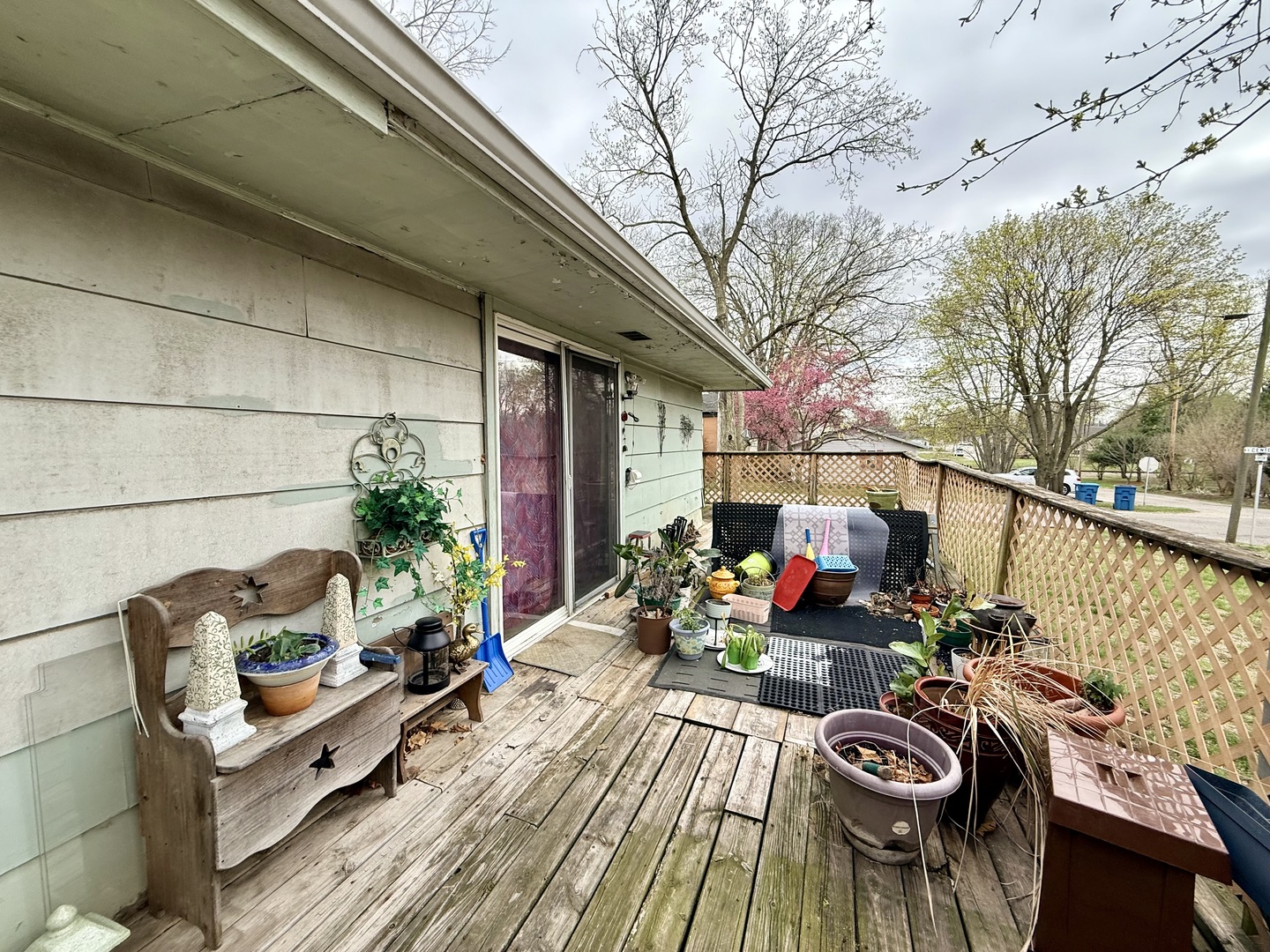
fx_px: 514
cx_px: 635
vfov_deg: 85.7
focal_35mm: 14
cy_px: 476
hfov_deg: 102.1
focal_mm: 2.22
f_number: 2.2
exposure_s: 1/679
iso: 64
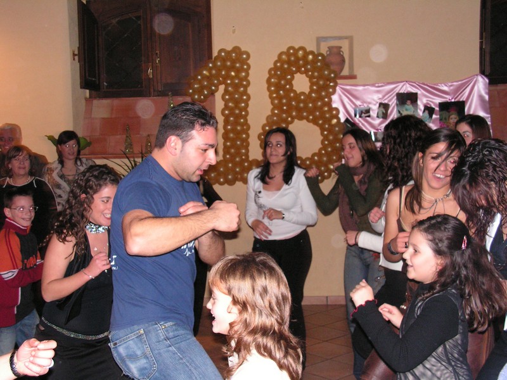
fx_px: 732
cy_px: 190
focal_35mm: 50
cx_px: 254
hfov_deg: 38.2
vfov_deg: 29.1
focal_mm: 8.4
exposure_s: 1/40
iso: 200
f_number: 3.2
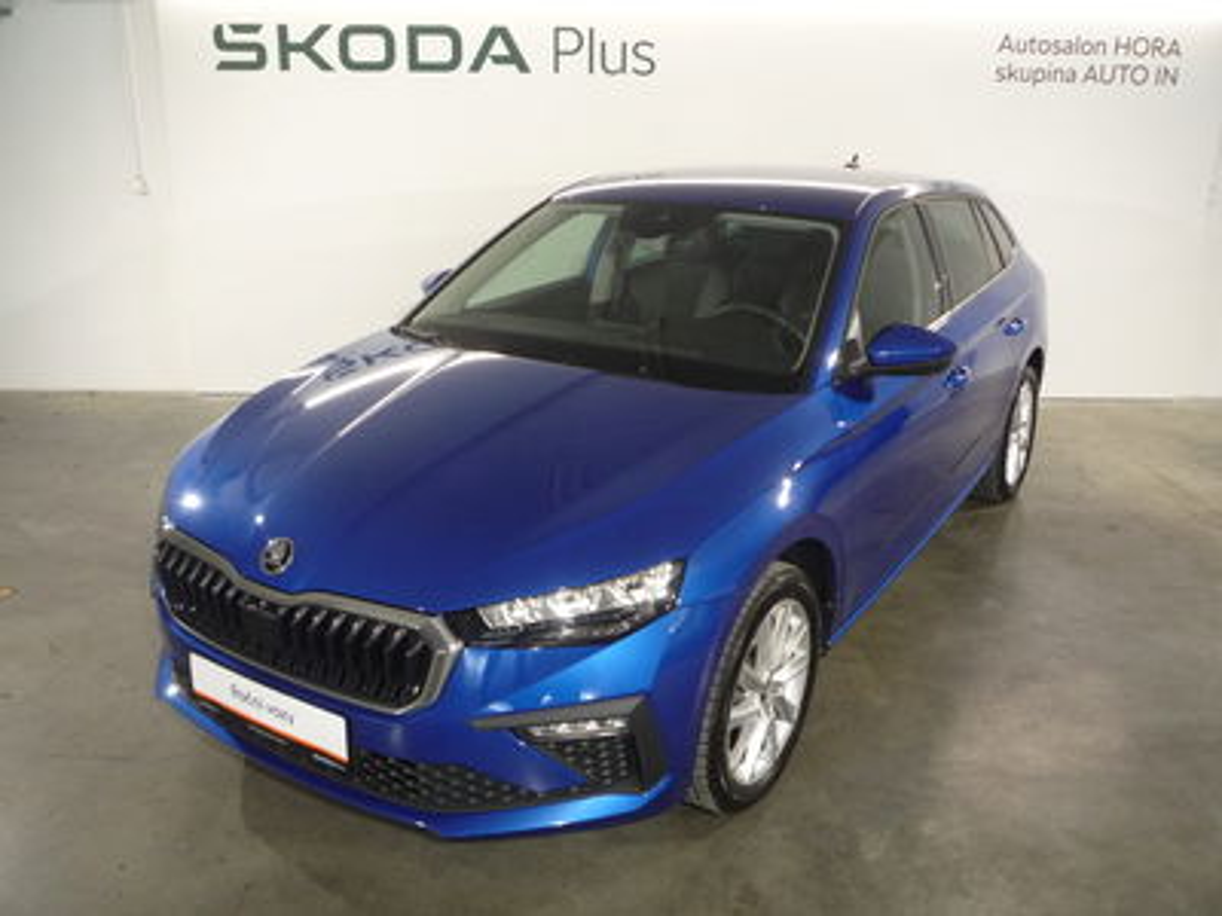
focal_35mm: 30
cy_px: 458
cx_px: 611
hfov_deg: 60.0
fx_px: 1059
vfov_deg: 46.8
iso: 250
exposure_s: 1/30
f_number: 3.3
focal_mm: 5.2
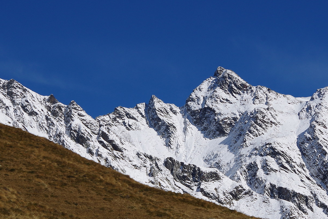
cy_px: 169
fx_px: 1476
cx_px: 172
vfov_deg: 8.5
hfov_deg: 12.7
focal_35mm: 162
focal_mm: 55
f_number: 10
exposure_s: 1/400
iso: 100
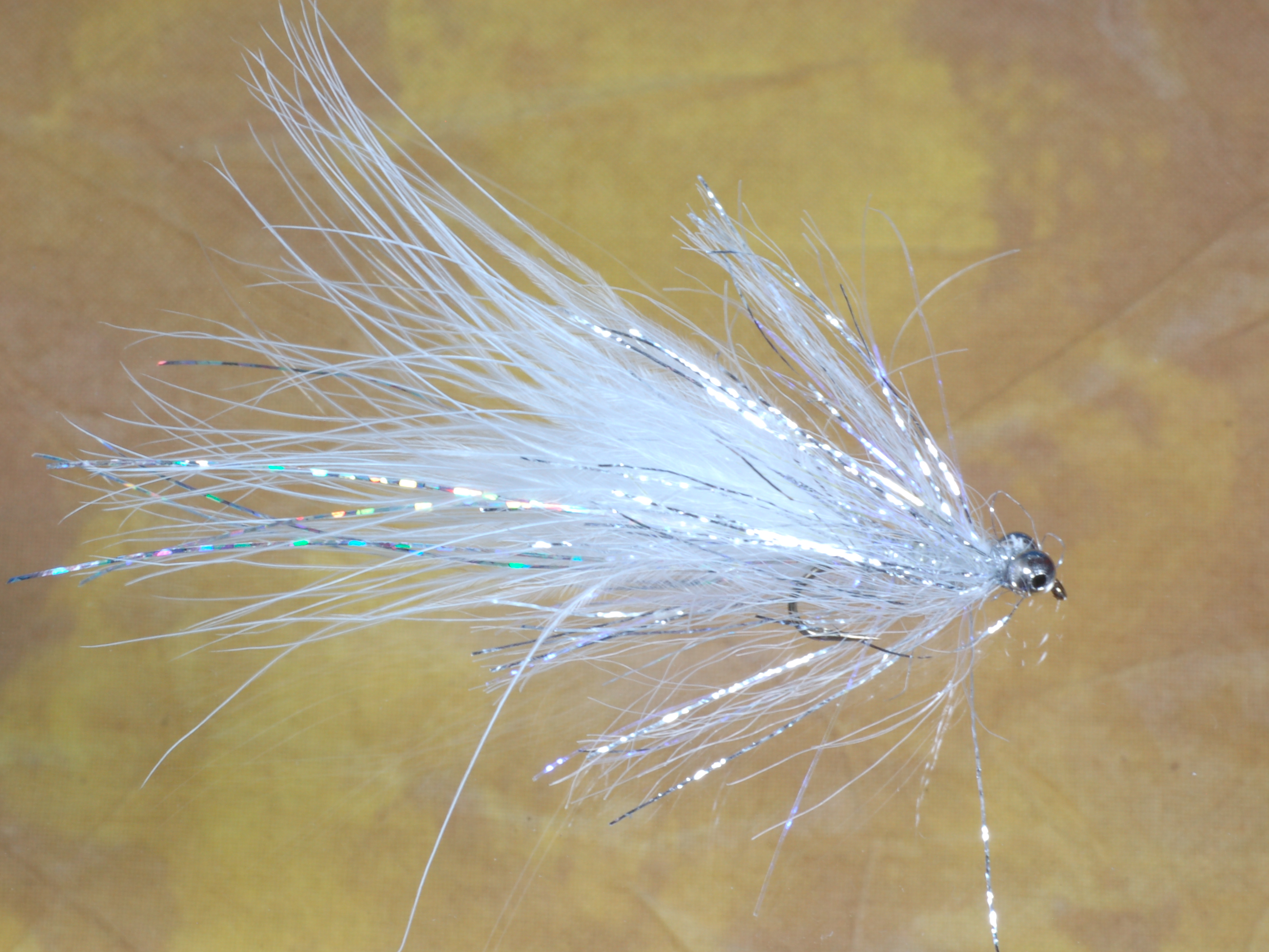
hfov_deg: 17.3
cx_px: 569
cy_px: 476
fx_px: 4179
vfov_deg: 13.0
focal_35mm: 114
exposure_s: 1/2
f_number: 22
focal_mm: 70
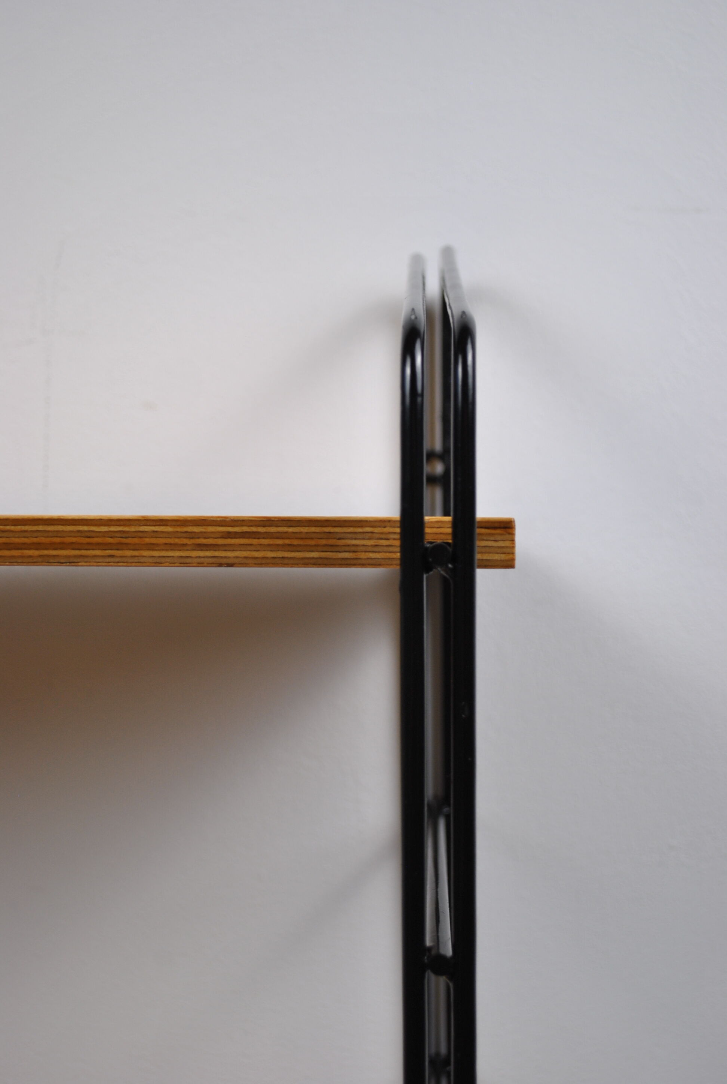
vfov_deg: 38.8
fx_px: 1537
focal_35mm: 51
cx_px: 364
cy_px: 542
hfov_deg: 26.6
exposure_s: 1/40
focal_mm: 34
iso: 200
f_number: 5
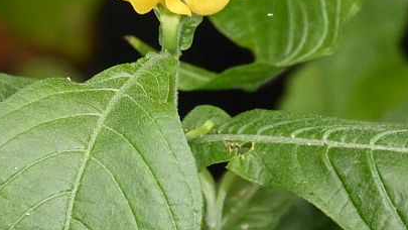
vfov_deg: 3.2
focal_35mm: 382
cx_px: 184
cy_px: 21
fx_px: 4133
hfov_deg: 5.7
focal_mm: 35.8
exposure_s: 1/60
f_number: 5.6
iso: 800
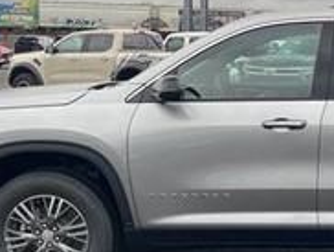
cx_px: 330
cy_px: 158
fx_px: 696
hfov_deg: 25.7
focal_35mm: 72
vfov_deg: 20.4
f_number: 1.6
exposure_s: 1/194
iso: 32
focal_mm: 4.2
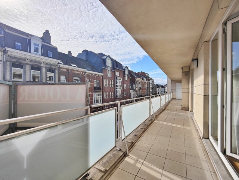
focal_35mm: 15
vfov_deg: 81.7
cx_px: 120
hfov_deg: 98.2
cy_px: 90
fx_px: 104
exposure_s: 1/3939
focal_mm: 3.5
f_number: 2.2
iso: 200
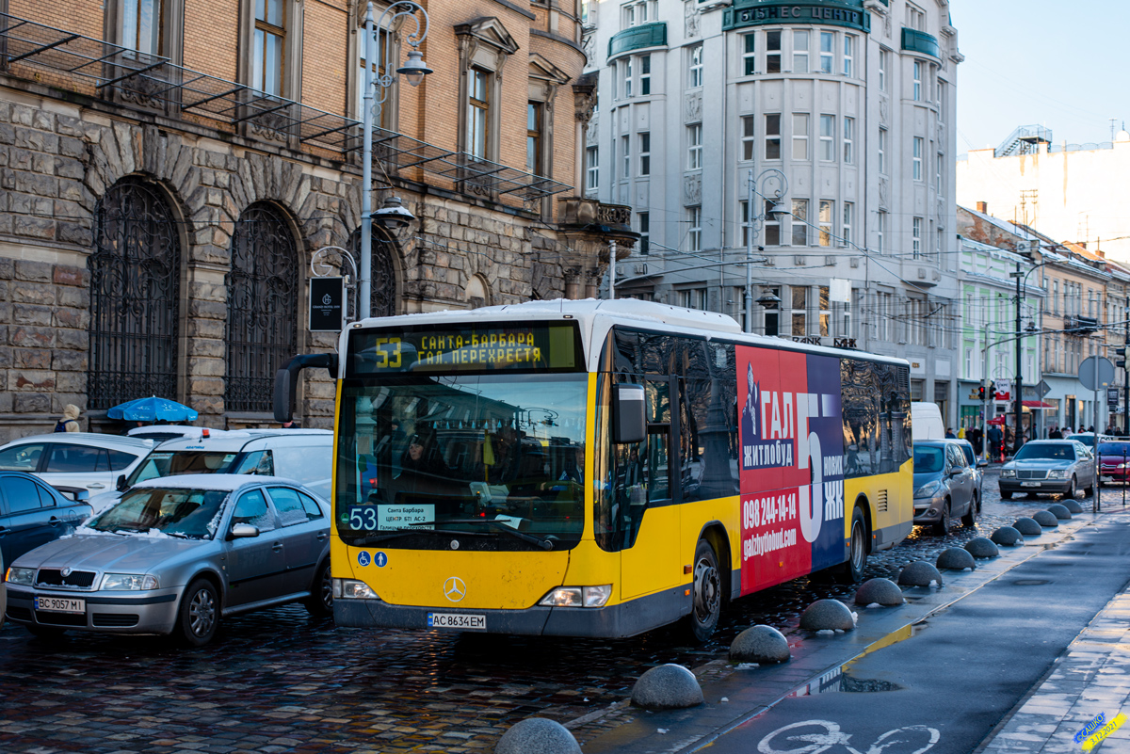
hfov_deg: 39.6
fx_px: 1570
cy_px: 377
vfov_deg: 27.0
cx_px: 565
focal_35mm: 50
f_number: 4.5
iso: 200
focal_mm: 50
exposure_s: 1/160
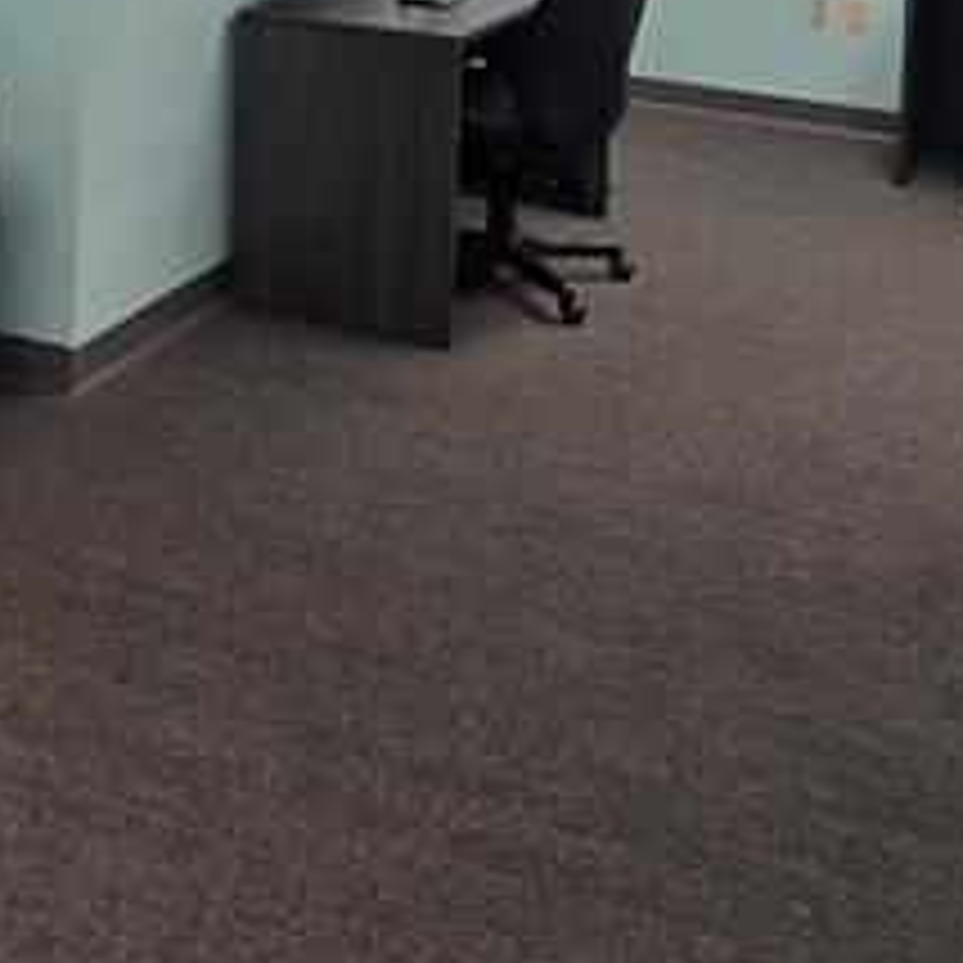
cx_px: 418
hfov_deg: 30.0
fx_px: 1794
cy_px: -234
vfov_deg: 26.3
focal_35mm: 57
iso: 100
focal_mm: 6.3
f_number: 1.7
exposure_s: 1/120
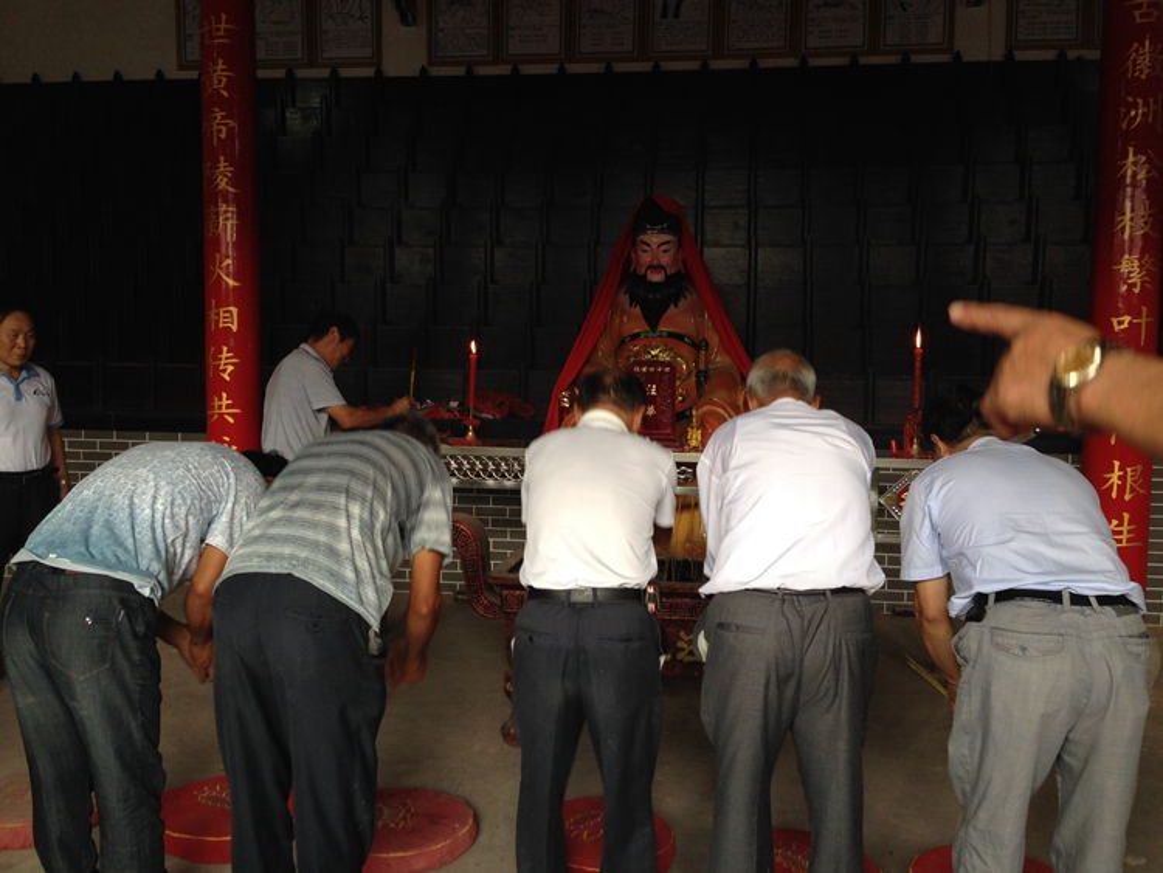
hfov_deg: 55.3
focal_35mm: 33
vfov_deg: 43.0
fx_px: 1109
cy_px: 436
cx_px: 582
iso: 64
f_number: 2.4
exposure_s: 1/60
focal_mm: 4.12
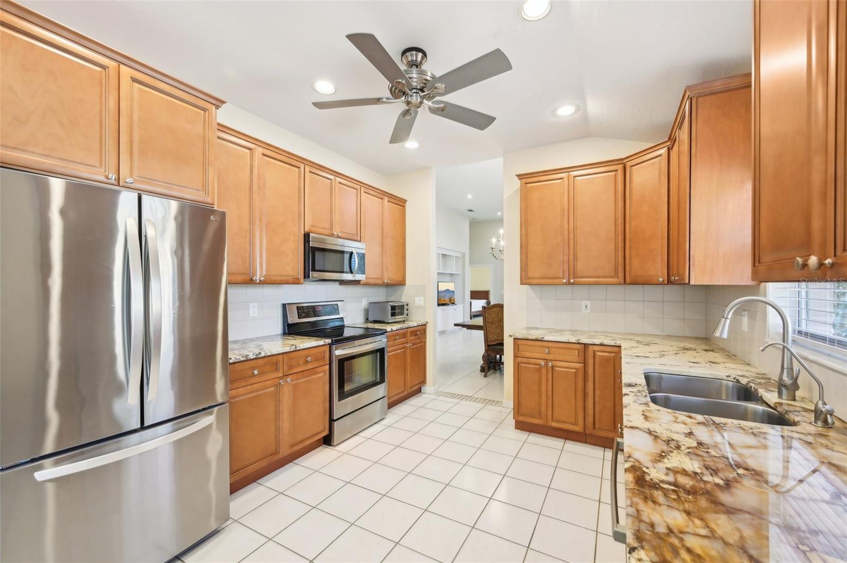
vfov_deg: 81.1
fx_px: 329
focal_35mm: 14
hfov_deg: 104.3
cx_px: 424
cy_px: 282
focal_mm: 14
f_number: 8
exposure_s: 1/13
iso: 400
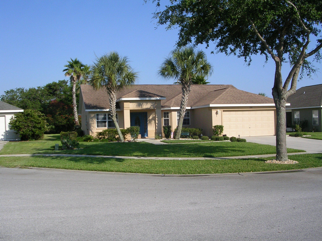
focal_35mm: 38
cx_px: 161
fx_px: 353
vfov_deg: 37.7
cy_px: 120
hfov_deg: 49.0
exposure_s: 1/334
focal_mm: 5.8
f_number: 5.6
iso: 50
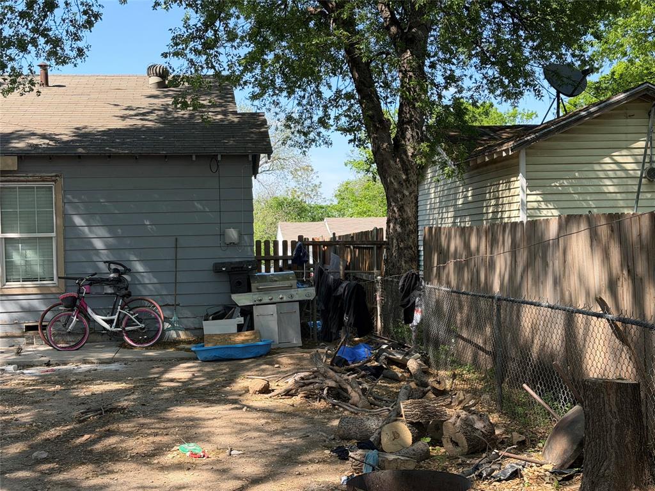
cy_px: 246
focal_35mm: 48
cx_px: 328
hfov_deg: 39.7
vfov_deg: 30.3
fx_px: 908
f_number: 1.78
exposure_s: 1/1285
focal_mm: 6.76
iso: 100
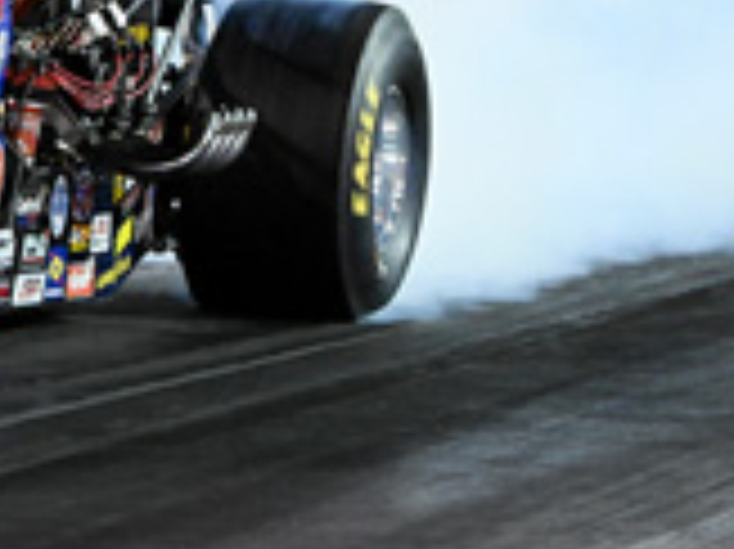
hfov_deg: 5.2
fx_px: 8115
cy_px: 81
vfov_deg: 3.9
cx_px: -203
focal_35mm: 383
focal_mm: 130
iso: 8000
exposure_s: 1/800
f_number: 2.8
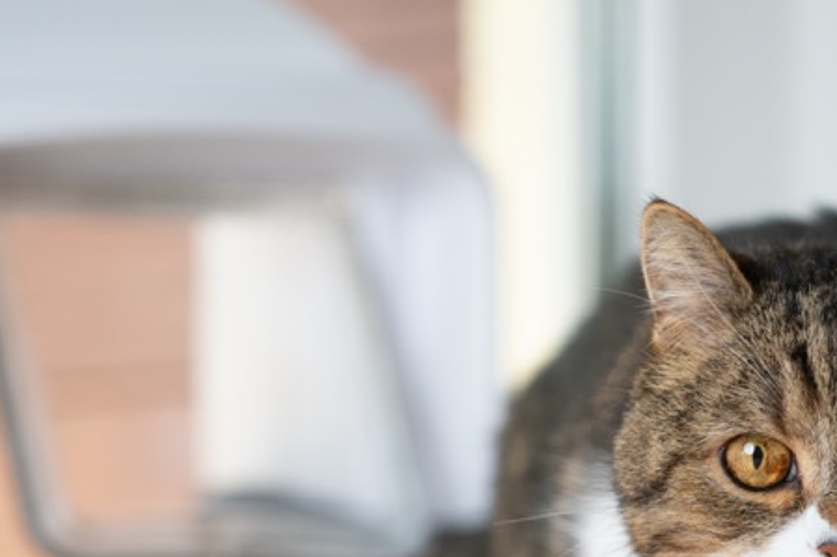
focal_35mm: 476
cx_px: 412
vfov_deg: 2.9
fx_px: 11062
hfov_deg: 4.3
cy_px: 703
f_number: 2.8
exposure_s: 1/160
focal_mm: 167
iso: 100
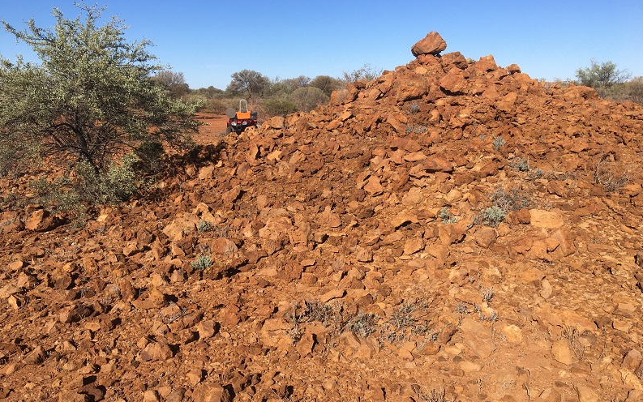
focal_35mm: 31
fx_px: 543
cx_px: 322
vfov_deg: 40.5
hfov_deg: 61.2
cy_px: 229
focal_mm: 4.15
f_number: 2.2
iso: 25
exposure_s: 1/2137
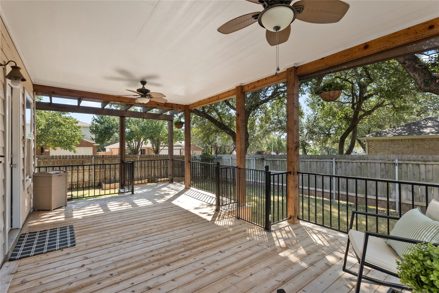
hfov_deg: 96.7
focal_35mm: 16
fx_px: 195
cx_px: 220
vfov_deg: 73.7
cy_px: 146
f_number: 8
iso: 250
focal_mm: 16
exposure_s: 1/25
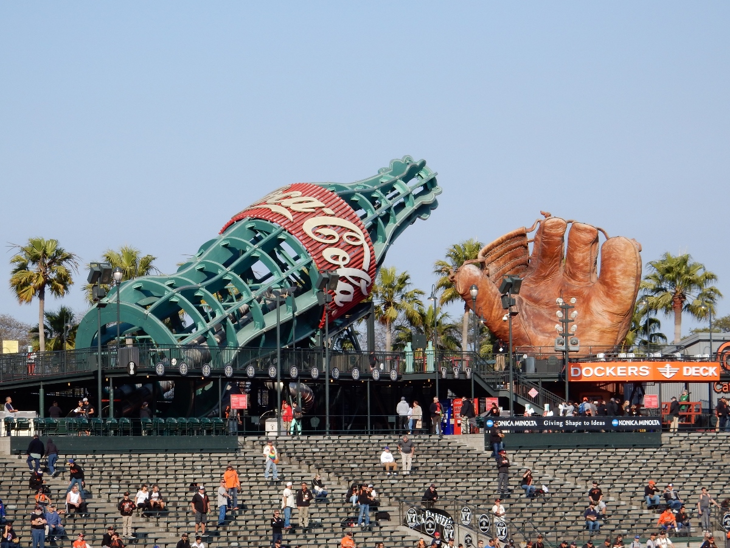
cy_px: 274
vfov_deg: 10.7
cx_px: 365
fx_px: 2931
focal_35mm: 139
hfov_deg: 14.2
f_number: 6
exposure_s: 1/400
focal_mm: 24.7
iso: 125
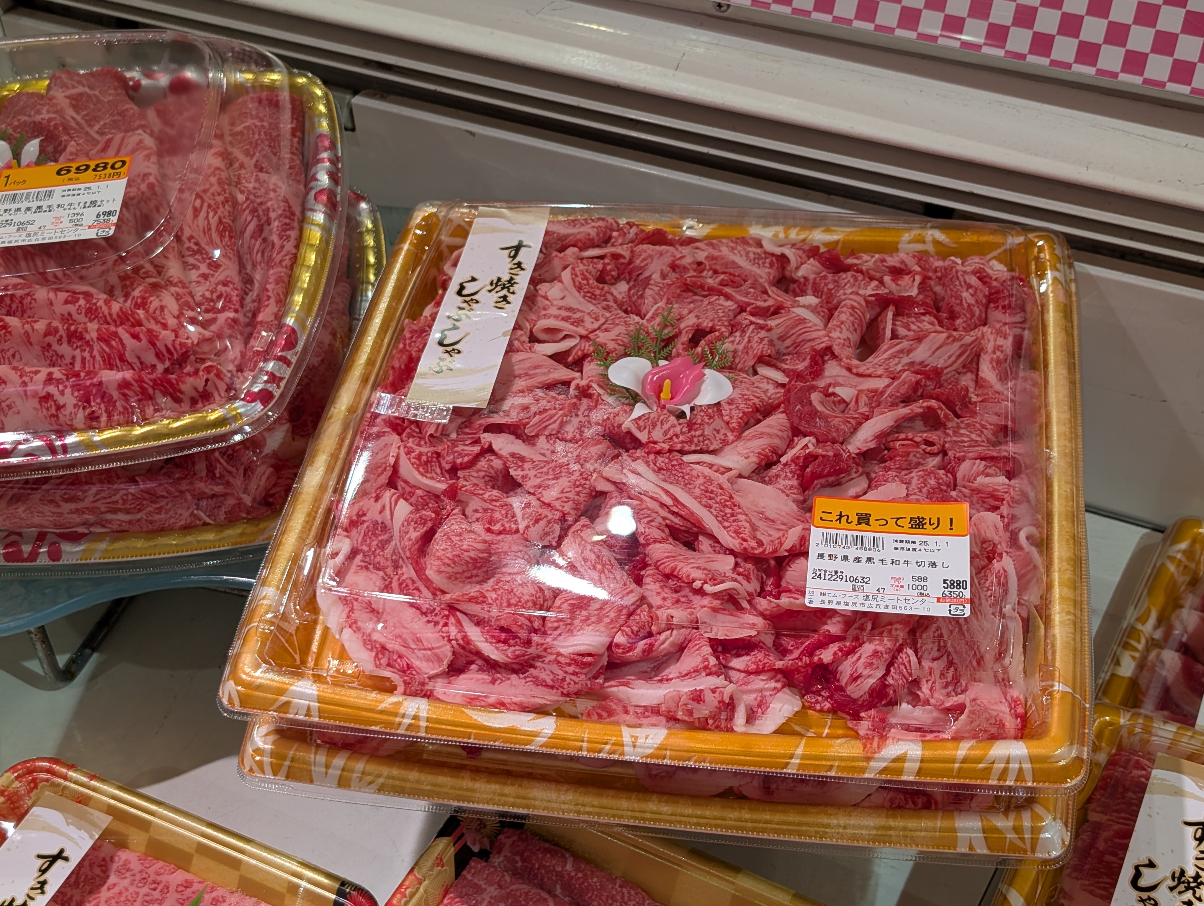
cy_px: 453
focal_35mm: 49
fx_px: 1707
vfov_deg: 29.7
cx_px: 602
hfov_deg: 38.9
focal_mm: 6.9
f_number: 1.68
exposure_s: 1/120
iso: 23
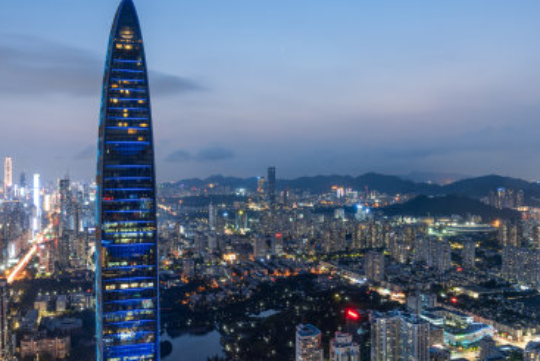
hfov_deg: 61.5
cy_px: 183
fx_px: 450
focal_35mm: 30
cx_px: 222
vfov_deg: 43.6
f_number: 13
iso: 64
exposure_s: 25
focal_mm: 18
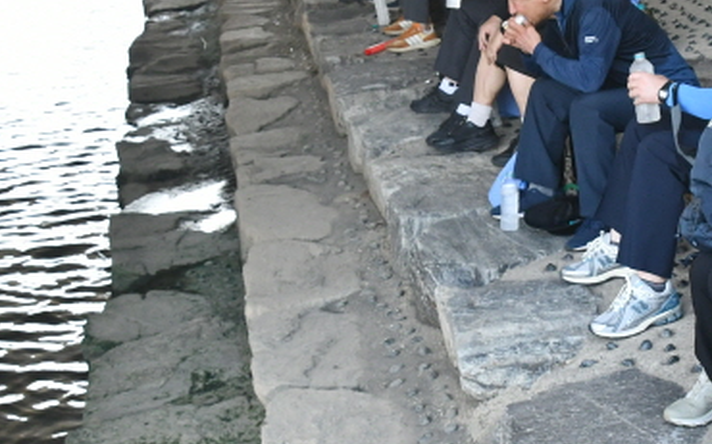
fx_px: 1843
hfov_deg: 21.5
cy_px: 248
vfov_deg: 13.8
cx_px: 604
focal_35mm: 95
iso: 1000
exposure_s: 1/200
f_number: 7.1
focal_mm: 22
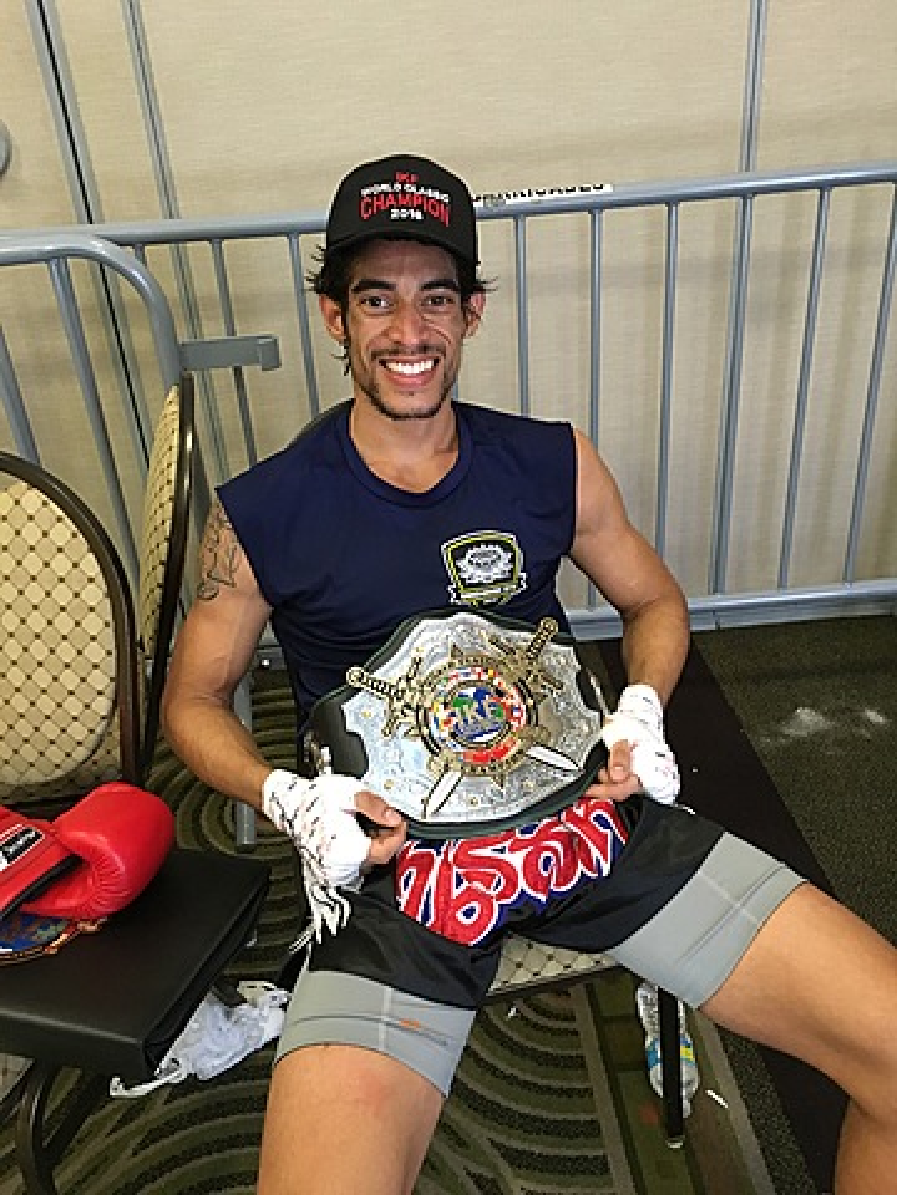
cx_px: 448
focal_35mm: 29
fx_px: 1002
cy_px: 598
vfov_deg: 61.7
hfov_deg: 48.2
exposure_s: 1/30
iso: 200
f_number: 2.2
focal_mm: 4.15
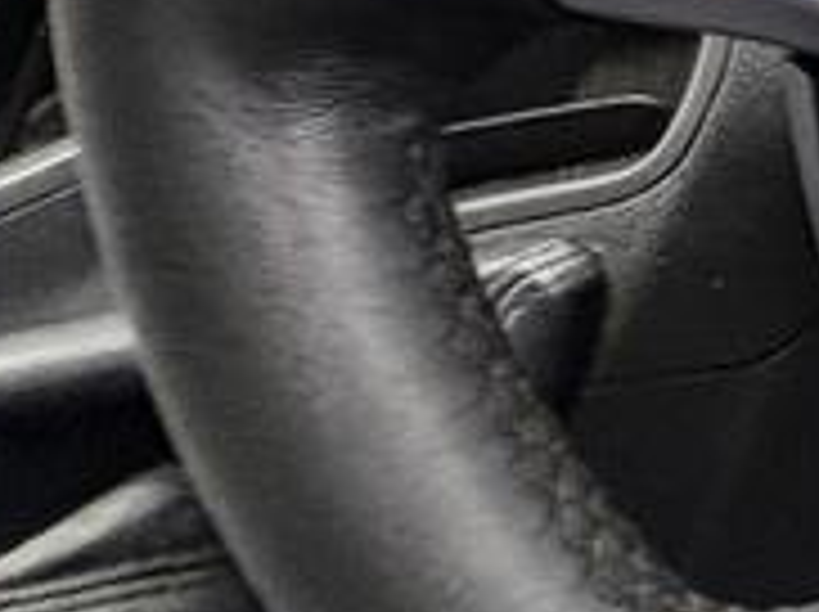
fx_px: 1630
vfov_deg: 20.2
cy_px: -72
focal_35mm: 69
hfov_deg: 16.0
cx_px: 1881
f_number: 2.2
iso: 320
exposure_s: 1/60
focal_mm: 2.22
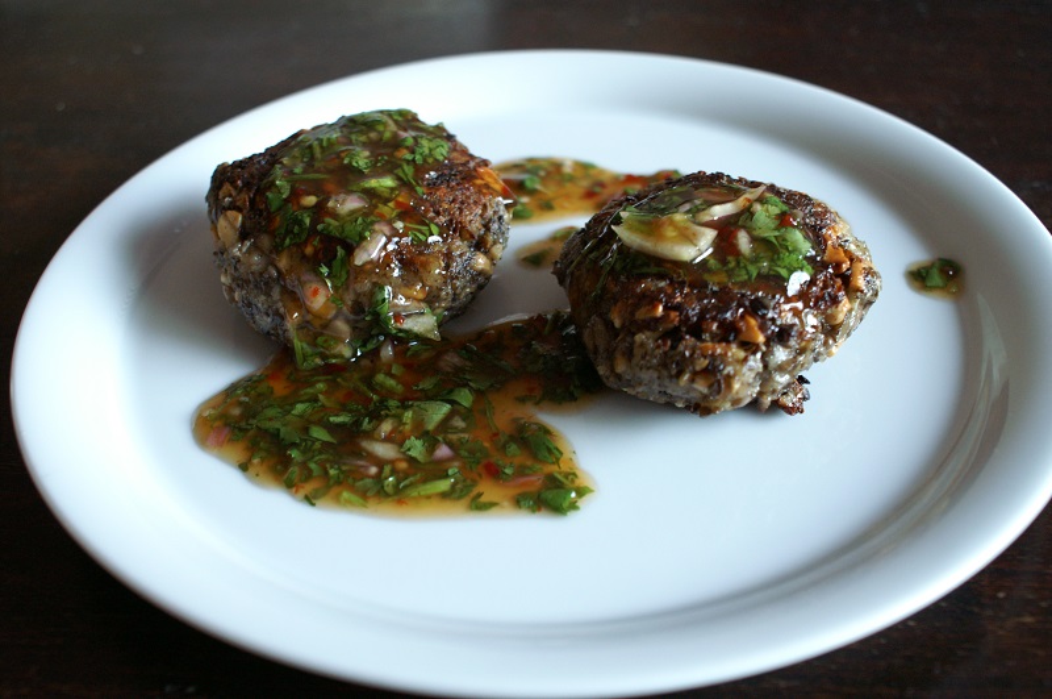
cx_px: 526
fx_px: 1138
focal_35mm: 39
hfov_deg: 49.6
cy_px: 350
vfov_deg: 34.1
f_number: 4.5
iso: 800
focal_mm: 26
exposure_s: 1/10
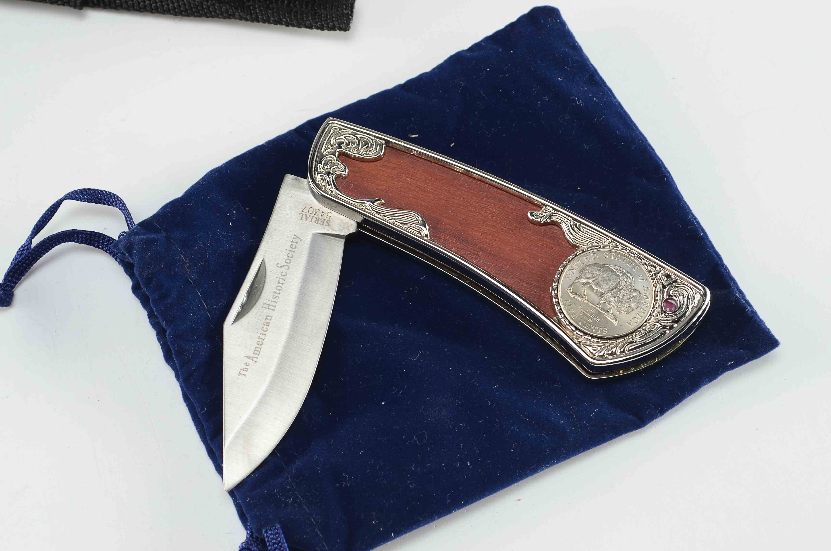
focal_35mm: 82
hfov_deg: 24.7
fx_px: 1900
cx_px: 416
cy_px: 276
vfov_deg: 16.5
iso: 100
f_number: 10
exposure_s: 1/80
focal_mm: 55
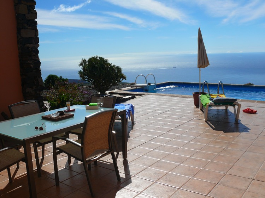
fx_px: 268
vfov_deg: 40.7
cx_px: 132
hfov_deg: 52.6
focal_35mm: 35
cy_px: 99
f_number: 5.6
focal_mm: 7.4
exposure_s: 1/400
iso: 100
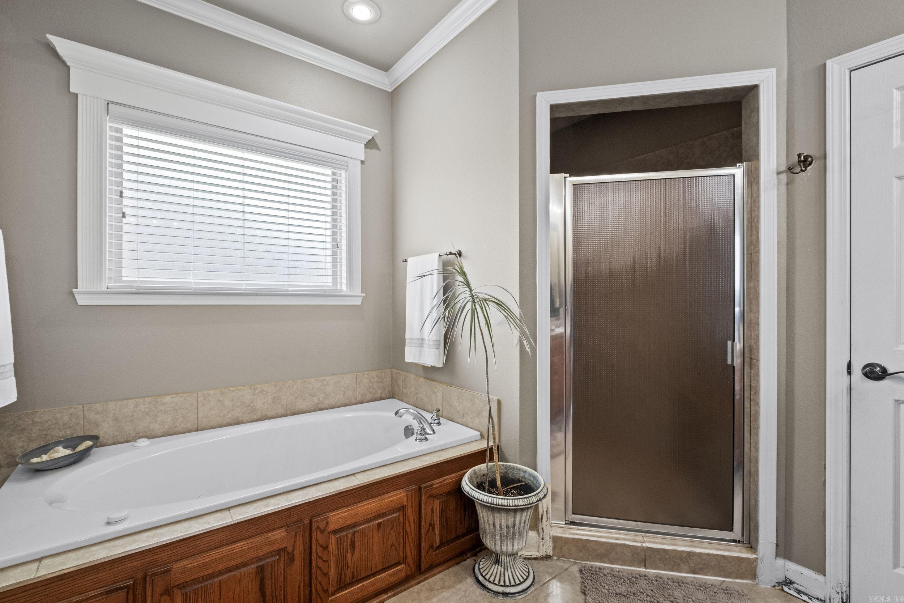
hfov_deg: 100.4
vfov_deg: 77.3
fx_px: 377
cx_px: 452
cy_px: 302
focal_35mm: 15
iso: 800
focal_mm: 10
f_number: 8
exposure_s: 1/6
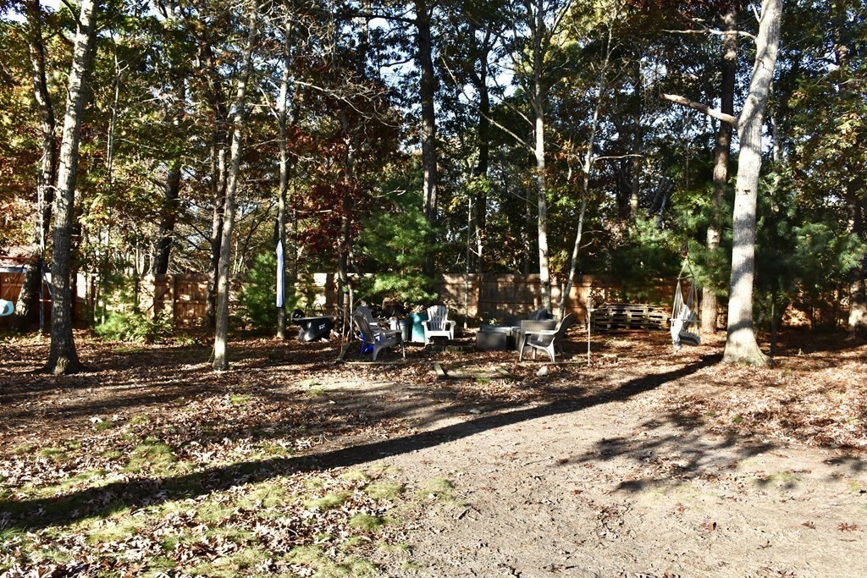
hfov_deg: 67.4
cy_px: 289
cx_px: 434
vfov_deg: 47.9
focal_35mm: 27
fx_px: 650
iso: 800
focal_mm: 18
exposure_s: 1/500
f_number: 8
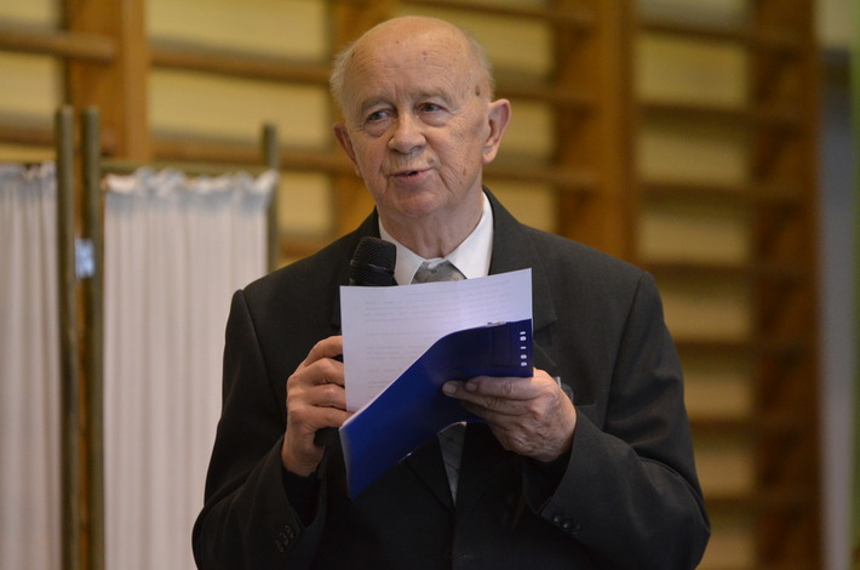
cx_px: 430
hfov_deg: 6.9
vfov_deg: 4.6
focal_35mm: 300
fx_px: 7151
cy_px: 285
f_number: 2.8
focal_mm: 200
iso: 1600
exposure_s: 1/200
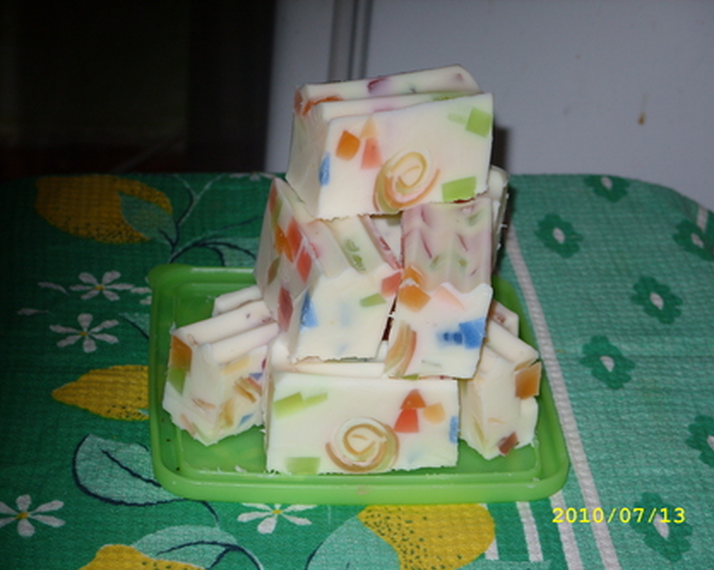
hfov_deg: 20.0
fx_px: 2027
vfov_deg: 16.0
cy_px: 288
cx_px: 365
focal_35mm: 96
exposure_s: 1/148
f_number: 3.4
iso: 50
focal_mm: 18.86
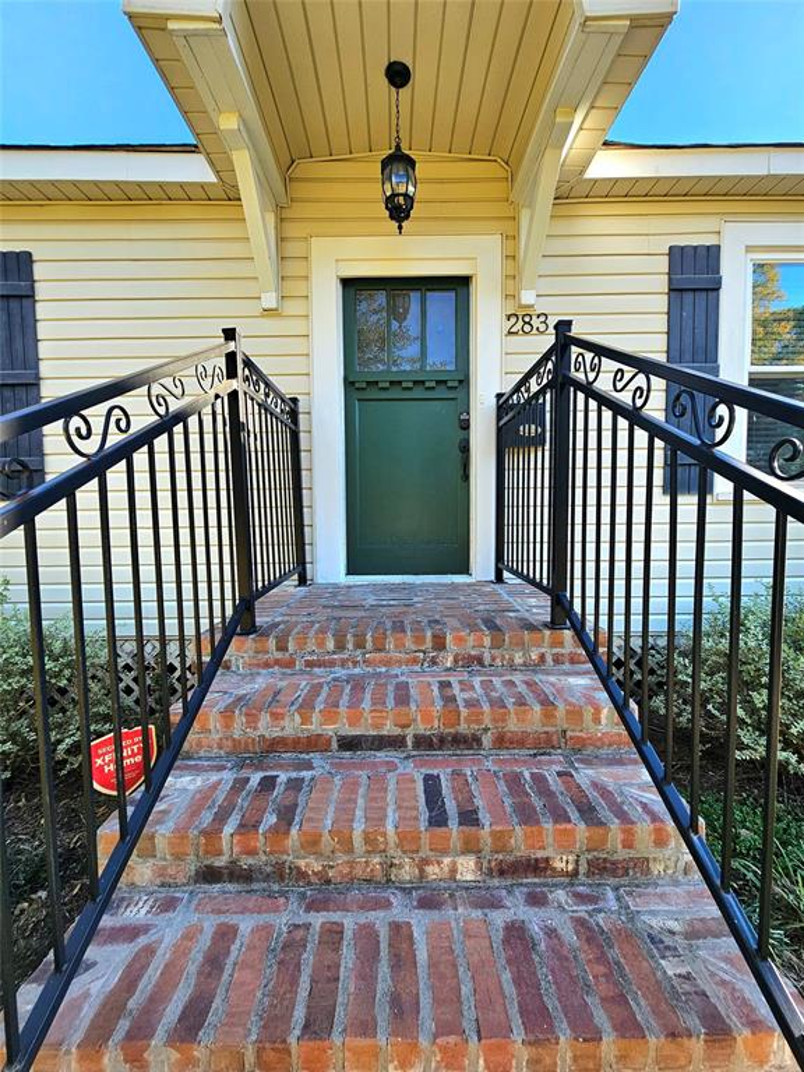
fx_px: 403
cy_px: 536
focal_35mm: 13
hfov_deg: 89.9
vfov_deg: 106.2
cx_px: 402
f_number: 2.2
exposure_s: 1/217
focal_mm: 2.2
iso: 50
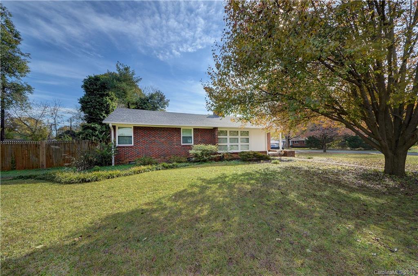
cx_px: 209
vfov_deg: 89.7
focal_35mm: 12
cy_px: 138
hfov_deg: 112.8
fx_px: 139
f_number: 8
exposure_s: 1/1000
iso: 800
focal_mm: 8
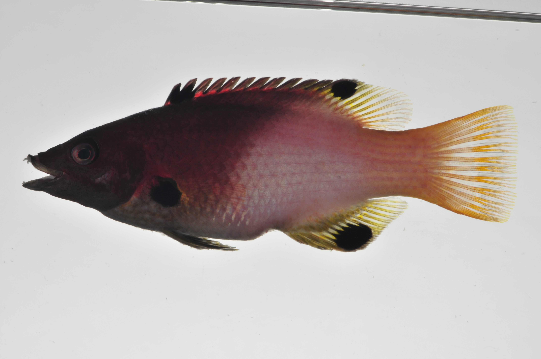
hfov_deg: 13.1
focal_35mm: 158
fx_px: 2364
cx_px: 270
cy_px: 180
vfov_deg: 8.7
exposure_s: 1/60
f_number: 29
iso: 200
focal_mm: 105
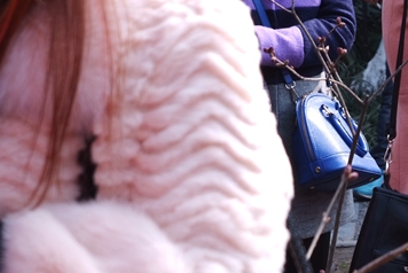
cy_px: 33
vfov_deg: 9.9
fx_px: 1565
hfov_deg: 14.2
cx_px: 535
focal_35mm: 138
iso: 100
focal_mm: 32
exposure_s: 1/125
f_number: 5.6
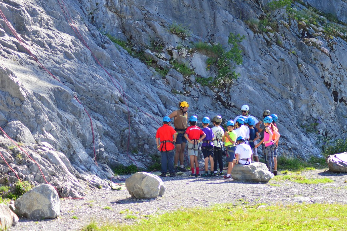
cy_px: 116
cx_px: 174
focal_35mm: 105
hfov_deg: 19.5
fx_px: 1011
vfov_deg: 13.0
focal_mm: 70
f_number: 4
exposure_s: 1/320
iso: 160
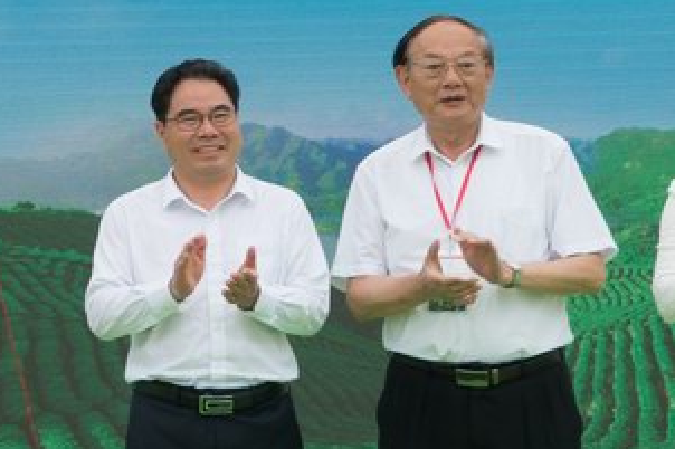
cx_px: -592
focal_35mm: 179
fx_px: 3354
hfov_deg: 10.7
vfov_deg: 7.6
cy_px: 6
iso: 160
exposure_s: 1/100
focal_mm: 36
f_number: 7.1
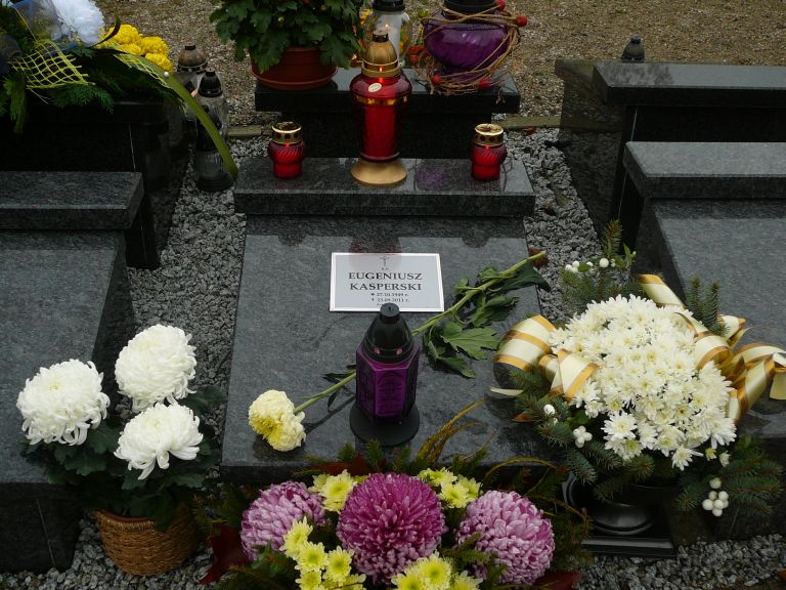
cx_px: 393
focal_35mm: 41
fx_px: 931
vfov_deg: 35.1
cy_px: 295
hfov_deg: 45.8
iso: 80
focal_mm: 6.1
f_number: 3.1
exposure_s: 1/200
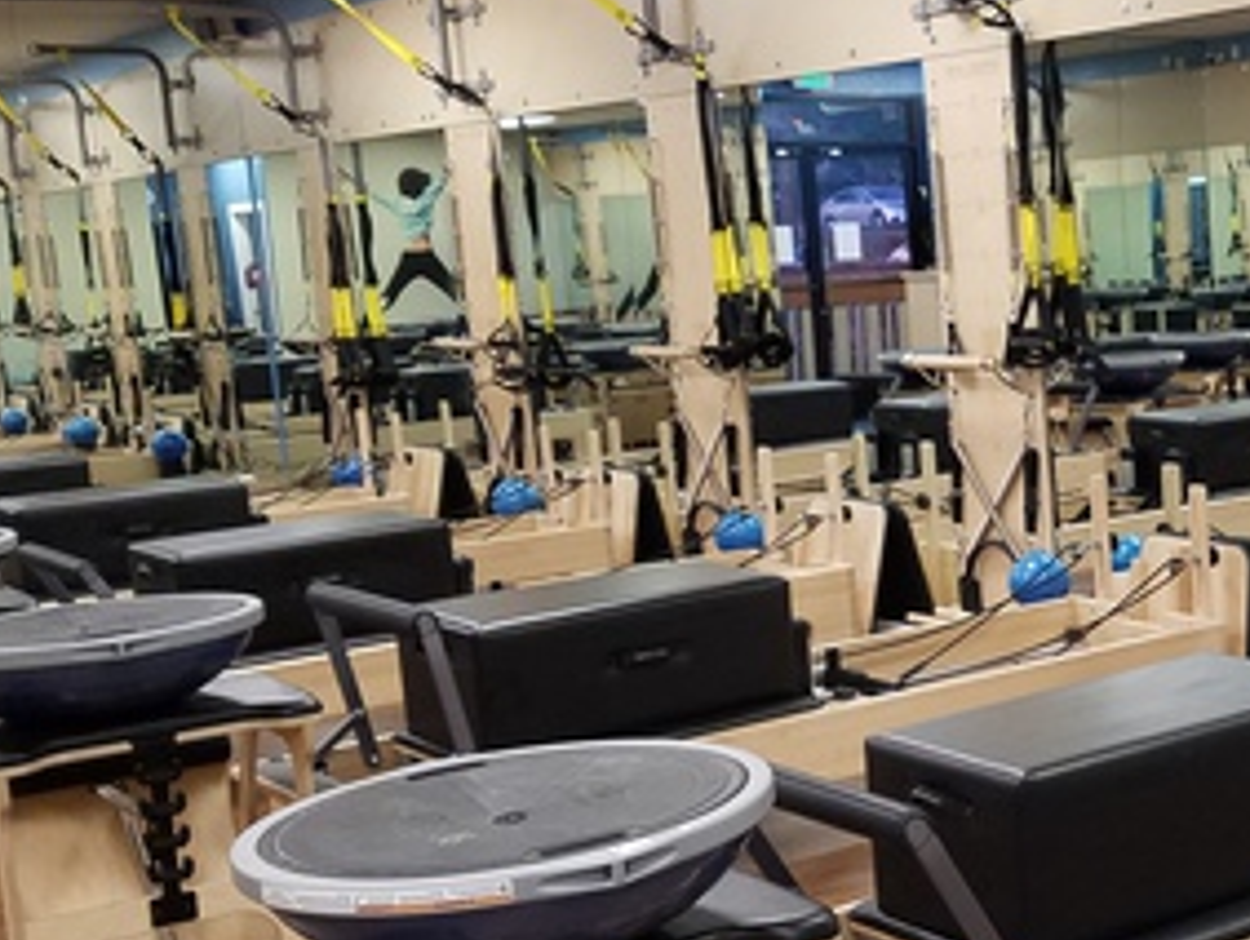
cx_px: 1199
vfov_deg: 25.7
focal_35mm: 57
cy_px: 532
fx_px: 2060
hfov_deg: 31.6
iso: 160
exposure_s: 1/40
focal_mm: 4.2
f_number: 1.7
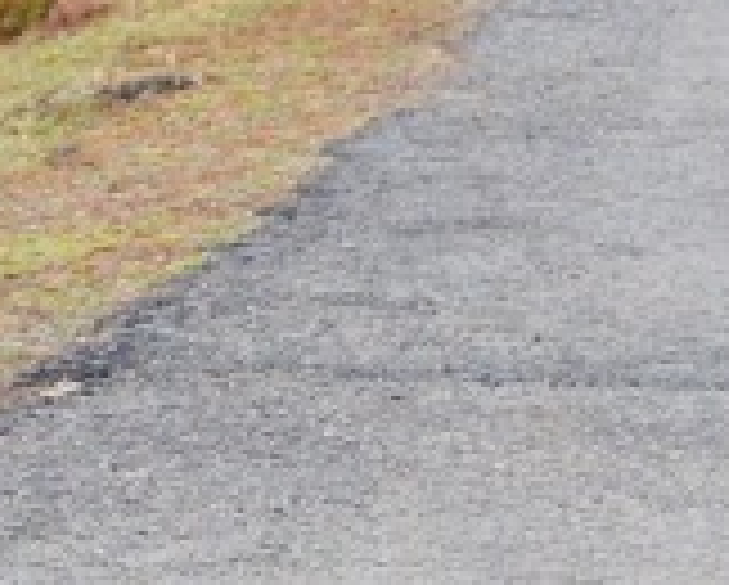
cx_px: -407
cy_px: 270
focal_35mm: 406
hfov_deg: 4.7
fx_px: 8770
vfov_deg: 3.8
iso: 400
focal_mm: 38
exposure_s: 1/125
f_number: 5.6
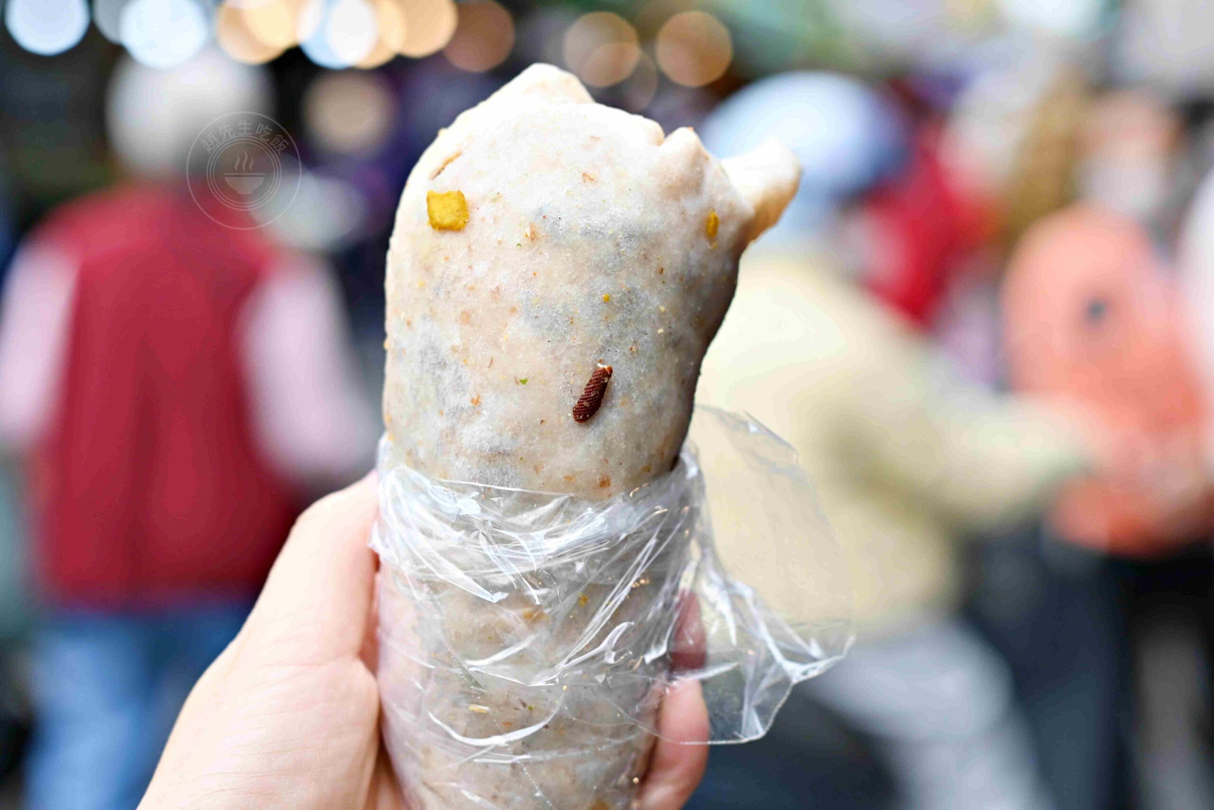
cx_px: 607
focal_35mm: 75
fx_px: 2529
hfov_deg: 27.0
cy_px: 405
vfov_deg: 18.2
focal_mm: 50
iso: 100
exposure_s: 1/500
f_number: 3.2
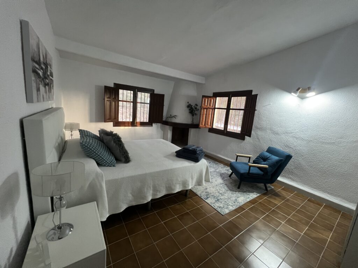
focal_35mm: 13
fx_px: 134
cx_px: 179
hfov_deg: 106.2
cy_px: 134
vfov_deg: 89.9
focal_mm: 1.57
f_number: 1.8
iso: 500
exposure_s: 1/50
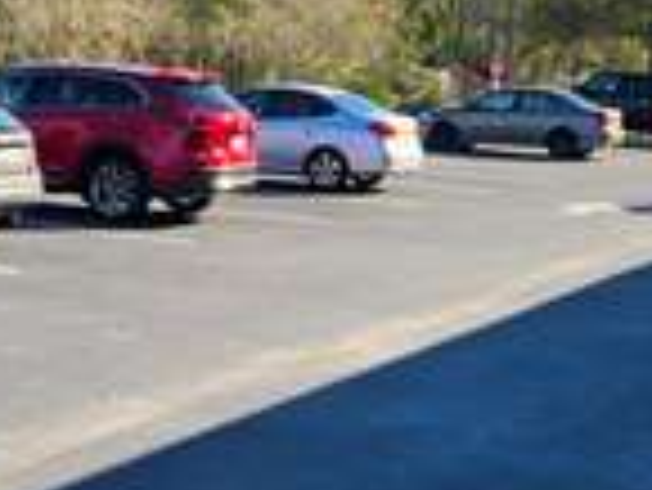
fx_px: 1452
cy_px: 409
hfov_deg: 24.8
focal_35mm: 77
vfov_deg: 18.9
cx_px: 117
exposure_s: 1/403
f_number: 1.8
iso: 20
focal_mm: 4
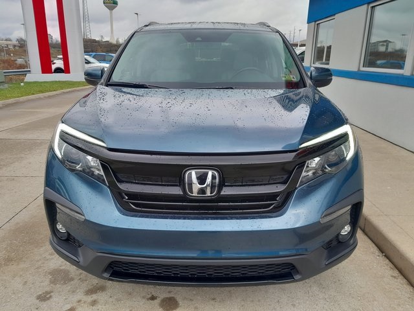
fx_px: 323
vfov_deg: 51.4
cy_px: 156
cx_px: 207
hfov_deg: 65.3
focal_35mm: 27
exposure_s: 1/120
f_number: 1.8
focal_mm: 4
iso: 40
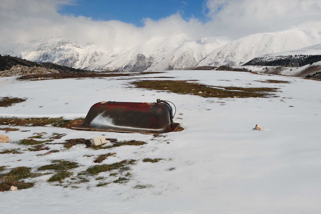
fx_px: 312
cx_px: 160
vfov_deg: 37.8
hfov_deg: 54.5
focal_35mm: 35
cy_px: 107
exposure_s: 1/640
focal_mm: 35
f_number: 13
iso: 200
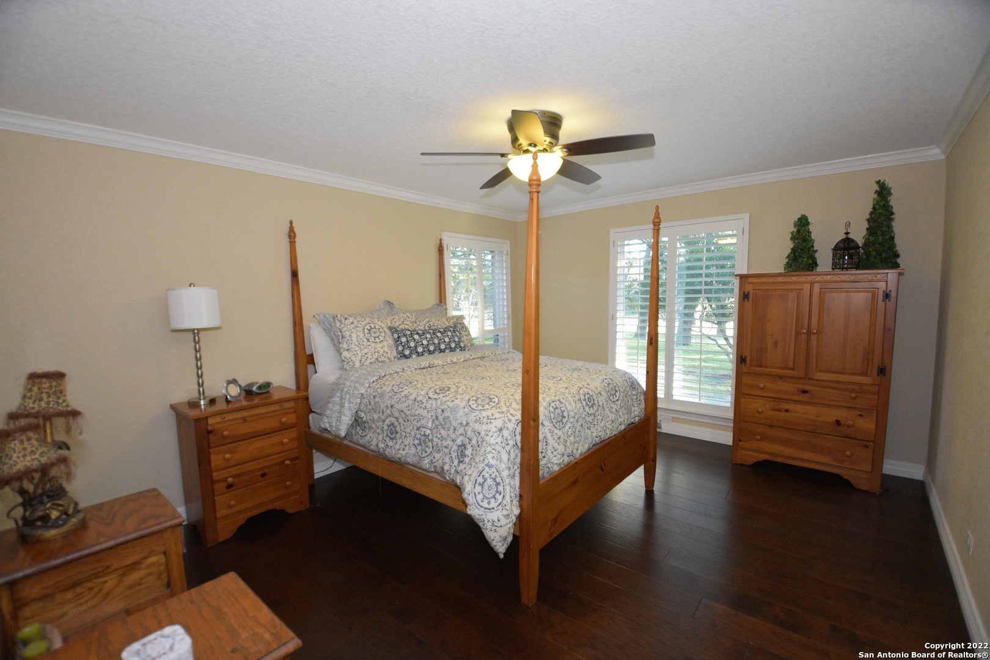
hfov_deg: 100.4
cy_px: 330
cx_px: 495
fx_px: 412
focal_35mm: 15
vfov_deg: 77.3
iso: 1600
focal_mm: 10
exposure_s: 1/80
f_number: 4
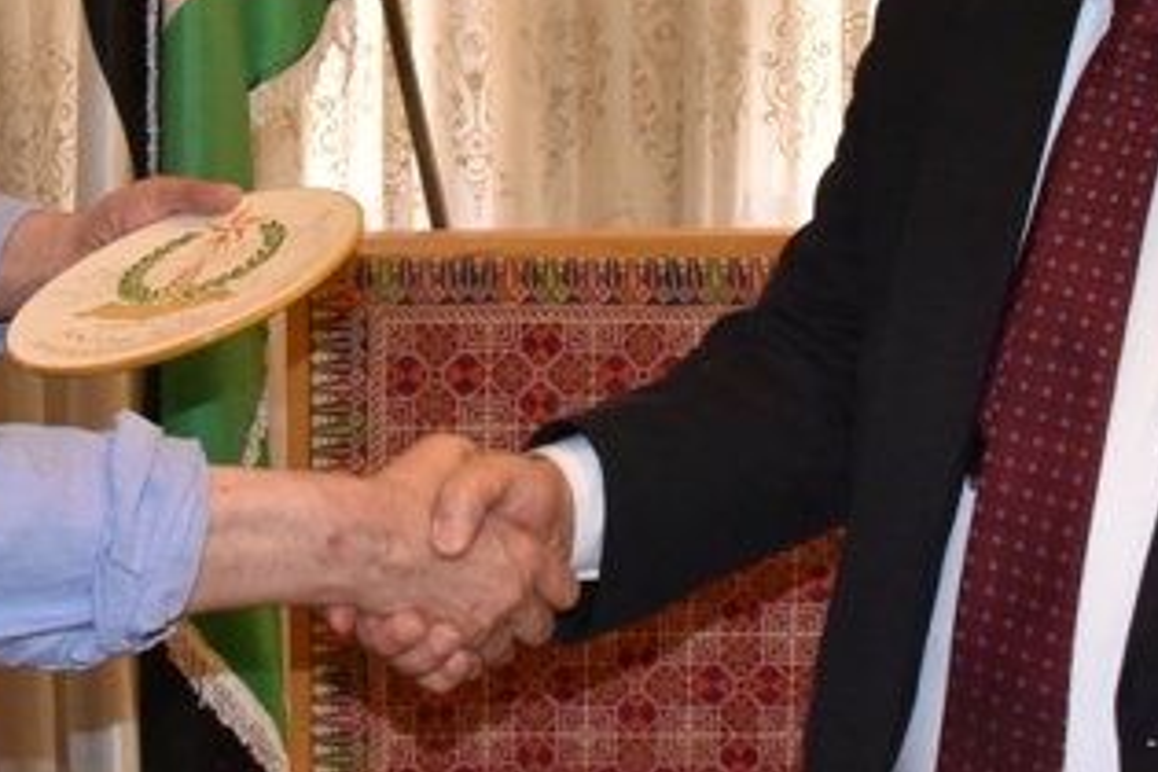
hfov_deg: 25.8
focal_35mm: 78
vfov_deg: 16.9
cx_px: 357
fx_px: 2509
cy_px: -86
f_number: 11
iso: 3200
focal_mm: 24
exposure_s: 1/250
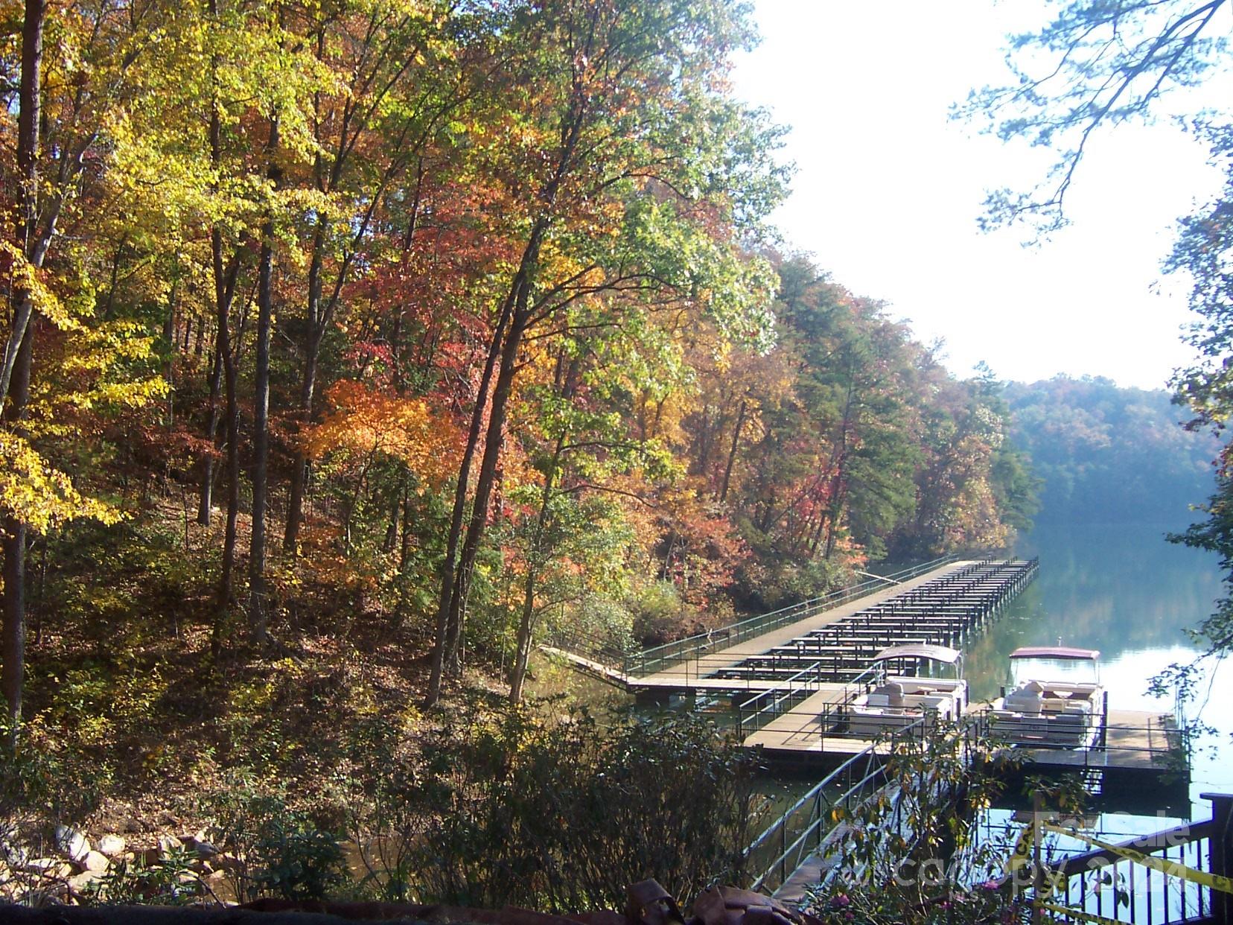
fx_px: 1282
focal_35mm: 36
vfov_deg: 39.7
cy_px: 462
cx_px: 616
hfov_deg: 51.4
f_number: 4
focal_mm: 5.6
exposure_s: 1/250
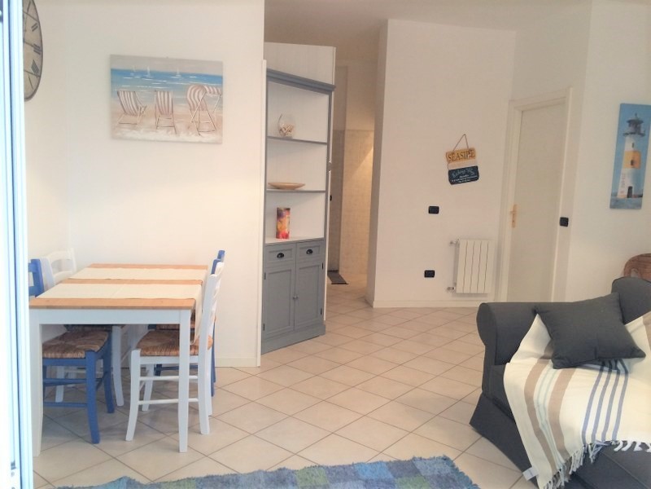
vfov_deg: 48.2
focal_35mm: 29
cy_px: 244
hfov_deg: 61.7
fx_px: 545
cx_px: 326
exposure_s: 1/33
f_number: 2.2
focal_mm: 4.15
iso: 125
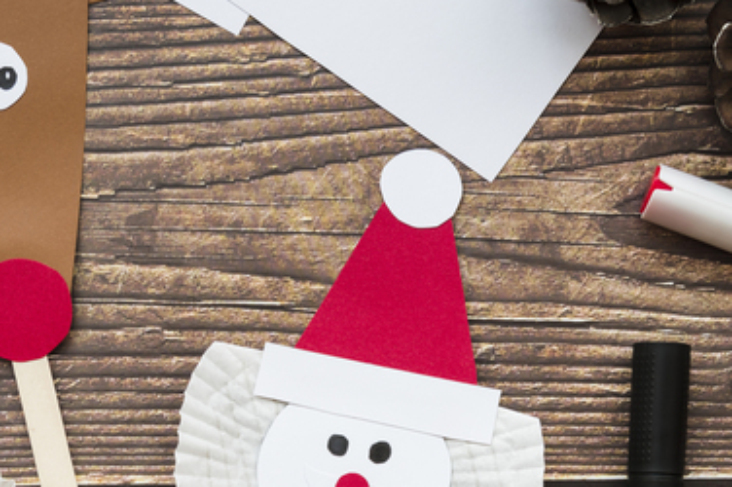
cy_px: 527
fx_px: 1930
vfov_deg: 14.1
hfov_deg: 21.5
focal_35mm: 95
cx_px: 345
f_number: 8
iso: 100
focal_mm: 43
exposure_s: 1/5
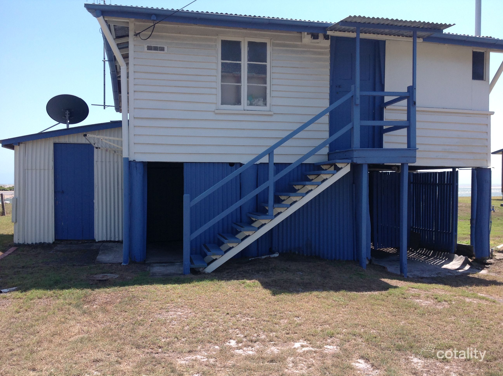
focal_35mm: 35
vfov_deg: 40.6
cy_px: 188
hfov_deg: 52.7
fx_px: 508
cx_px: 252
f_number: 2.4
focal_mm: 4.28
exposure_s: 1/1043
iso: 50
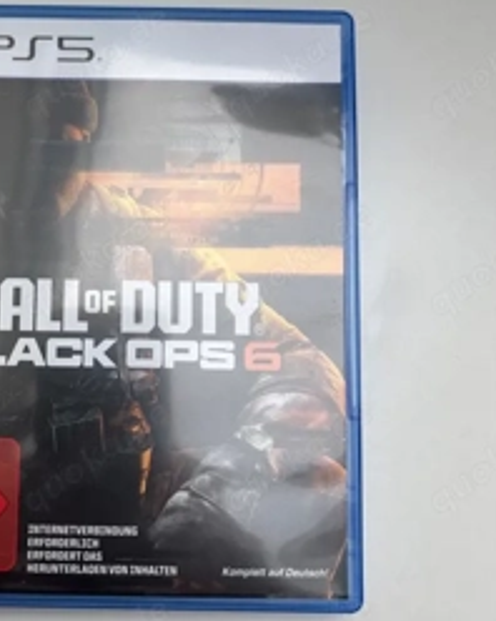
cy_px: 280
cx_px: 125
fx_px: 753
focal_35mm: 41
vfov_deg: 44.8
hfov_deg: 35.6
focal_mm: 5.96
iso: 40
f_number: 1.6
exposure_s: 1/237
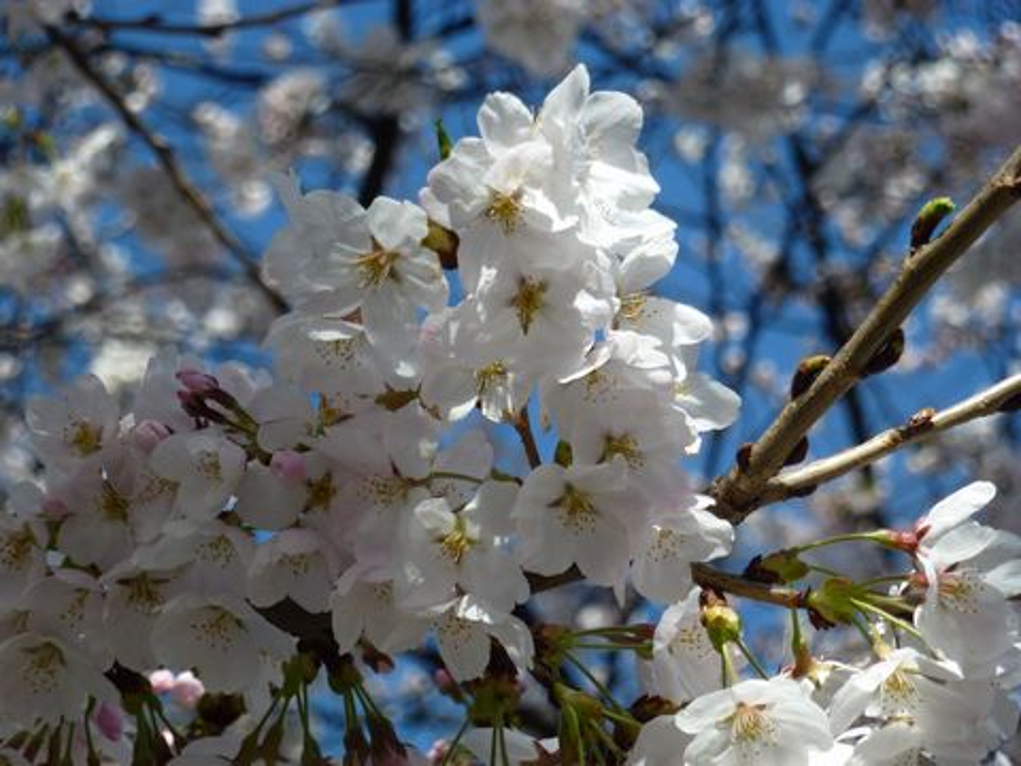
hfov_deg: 12.7
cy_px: 383
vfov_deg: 9.6
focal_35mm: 155
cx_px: 510
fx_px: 4572
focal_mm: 27.7
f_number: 5.3
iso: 100
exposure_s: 1/400
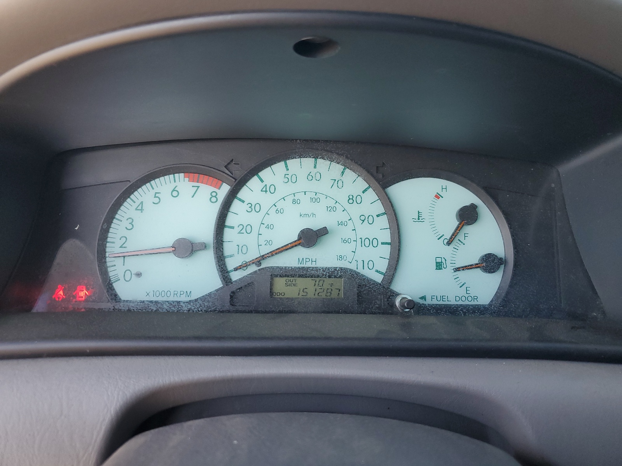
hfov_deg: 67.3
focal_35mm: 26
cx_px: 311
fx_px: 467
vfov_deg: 53.1
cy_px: 233
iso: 64
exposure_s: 1/120
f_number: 1.5
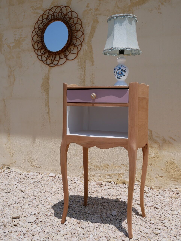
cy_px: 120
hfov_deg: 36.0
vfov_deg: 46.8
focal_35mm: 40
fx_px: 279
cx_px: 90
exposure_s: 1/1600
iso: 200
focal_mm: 20
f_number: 6.3
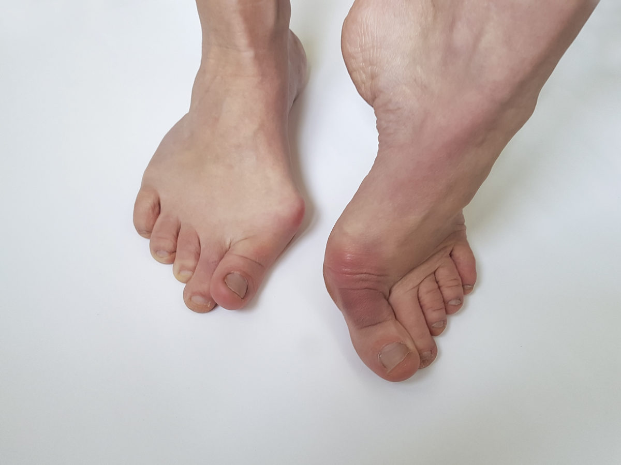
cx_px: 310
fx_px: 466
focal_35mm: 26
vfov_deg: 53.0
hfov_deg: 67.3
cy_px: 232
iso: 80
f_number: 1.7
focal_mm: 4.2
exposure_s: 1/50
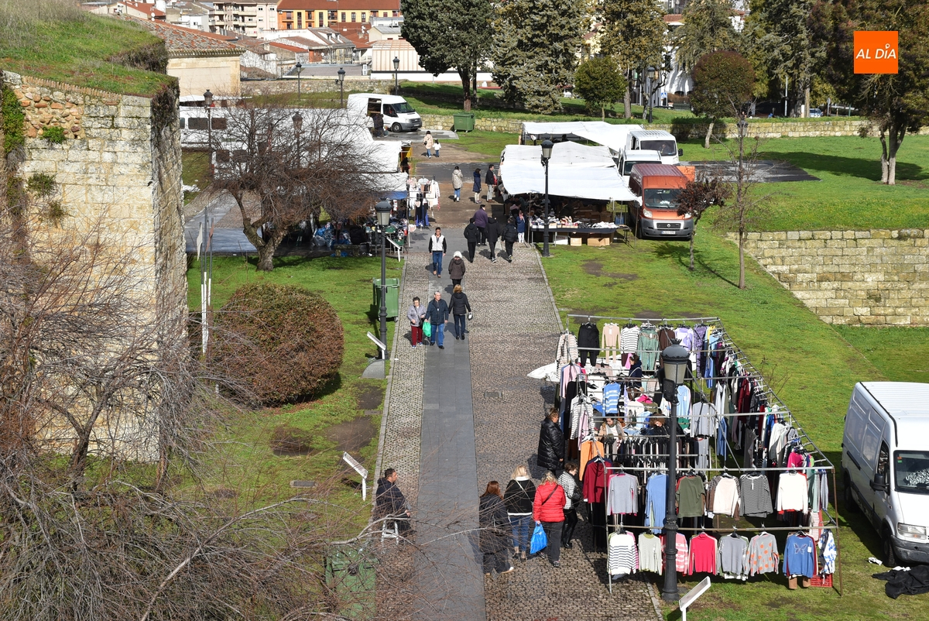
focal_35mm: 75
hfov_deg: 27.0
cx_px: 464
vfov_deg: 18.2
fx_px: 1937
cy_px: 310
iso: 200
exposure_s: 1/400
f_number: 10
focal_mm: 50
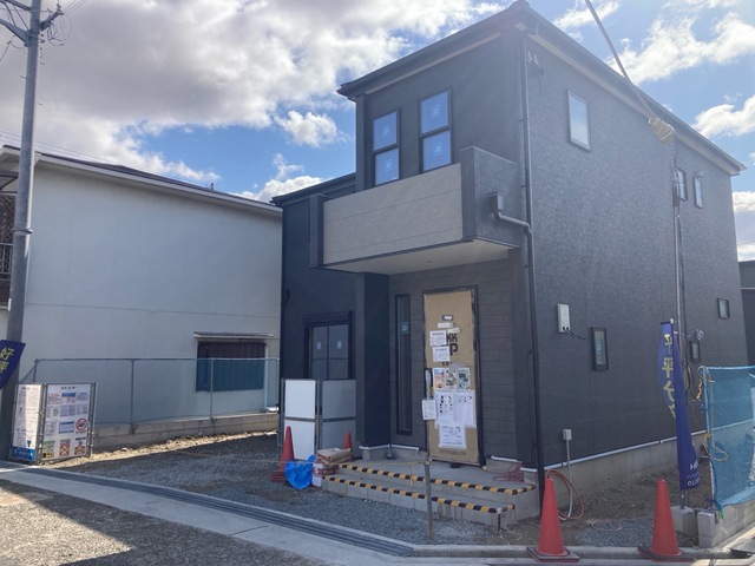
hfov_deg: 63.4
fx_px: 611
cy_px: 283
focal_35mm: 28
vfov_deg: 49.7
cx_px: 378
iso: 20
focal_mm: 3.99
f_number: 1.8
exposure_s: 1/2208
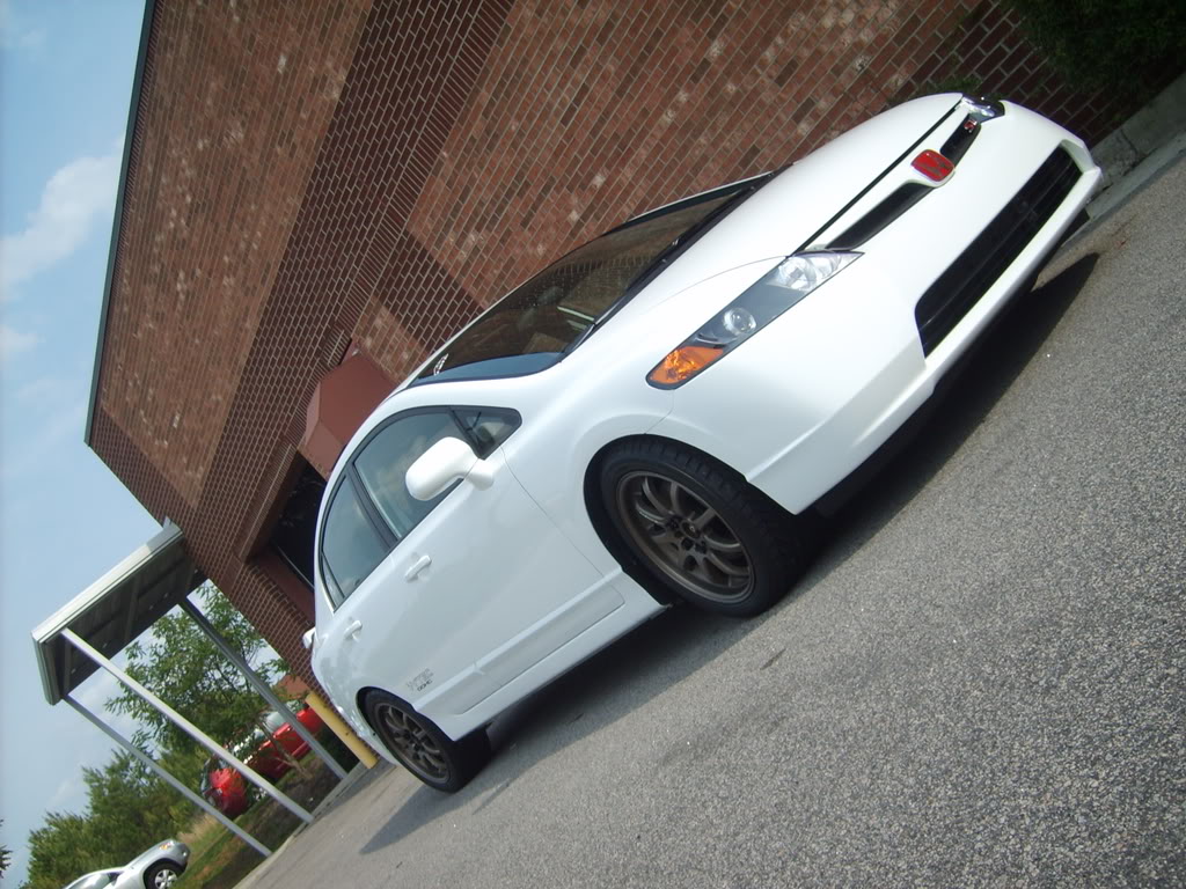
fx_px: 1199
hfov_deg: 52.6
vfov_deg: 40.7
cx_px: 593
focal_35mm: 35
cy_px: 444
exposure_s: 1/180
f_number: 7.1
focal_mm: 5.8
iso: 50
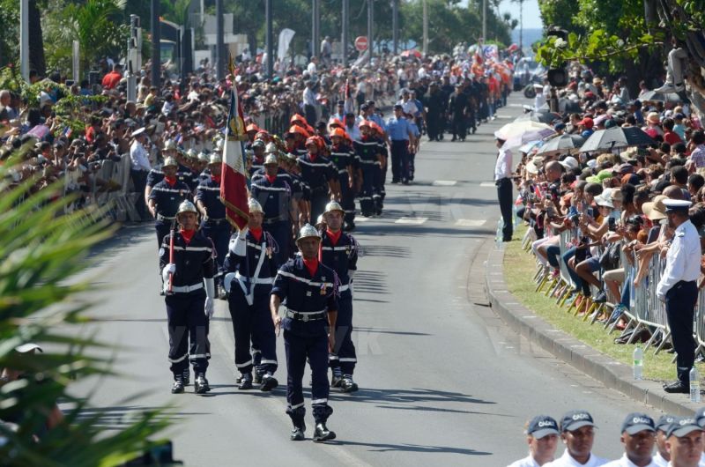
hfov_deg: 7.2
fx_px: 5570
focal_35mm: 285
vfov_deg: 4.8
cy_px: 234
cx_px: 352
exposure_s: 1/500
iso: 160
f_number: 8
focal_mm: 190
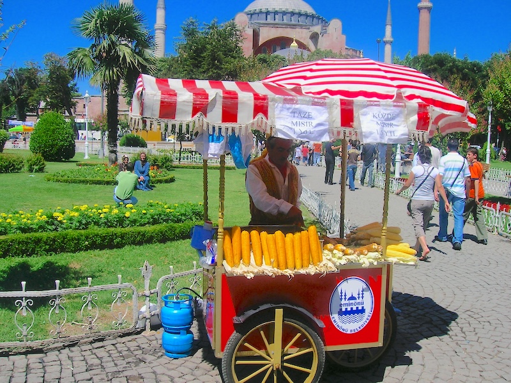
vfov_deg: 41.8
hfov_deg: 54.0
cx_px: 256
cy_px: 192
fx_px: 502
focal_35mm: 34
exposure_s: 1/480
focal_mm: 5.7
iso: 50
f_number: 4.9
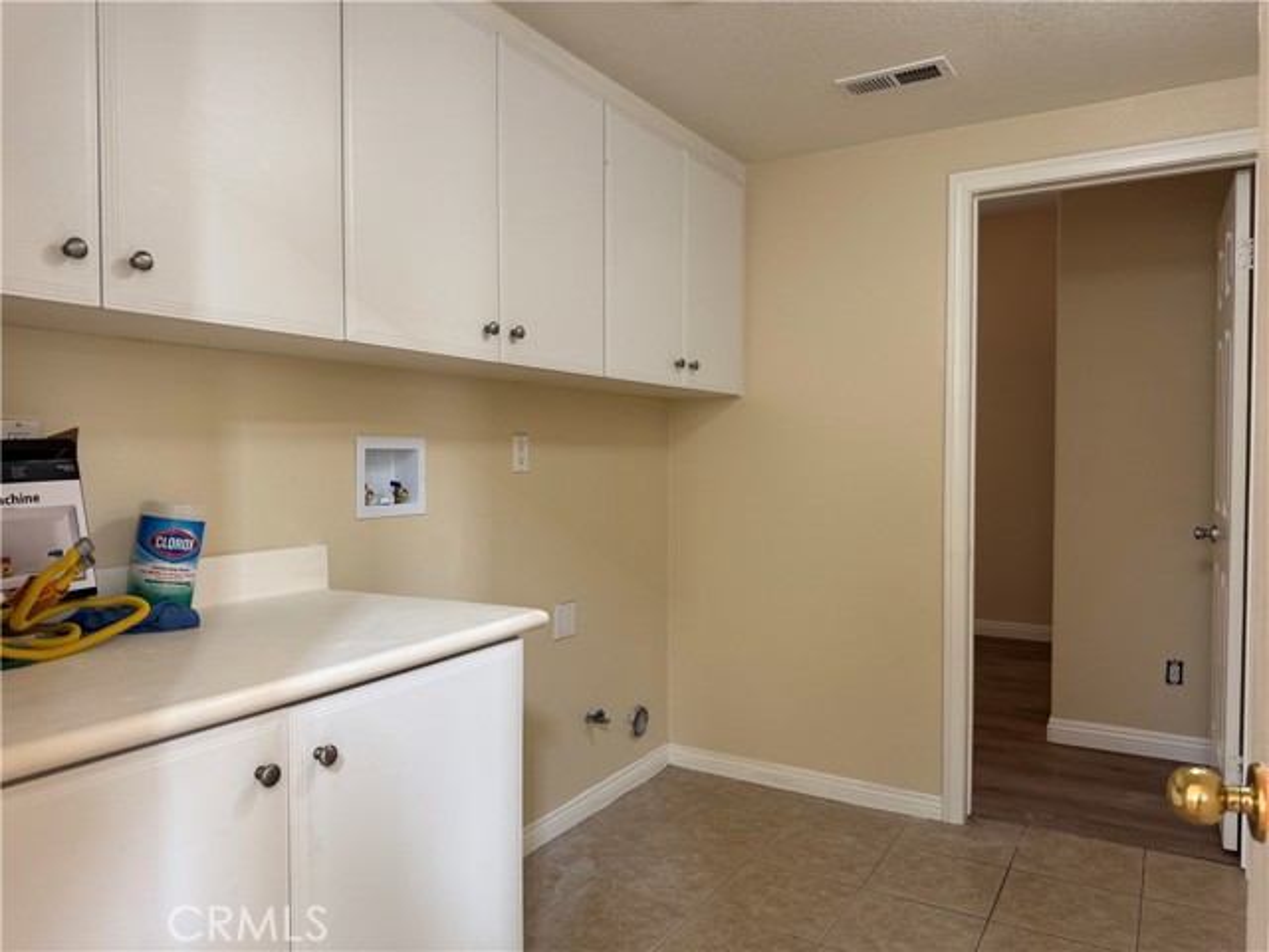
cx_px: 634
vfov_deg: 56.8
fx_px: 880
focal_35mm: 24
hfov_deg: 71.6
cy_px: 476
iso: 160
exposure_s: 1/60
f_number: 1.78
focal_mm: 6.76
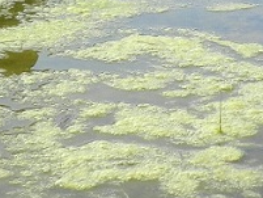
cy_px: -113
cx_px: 80
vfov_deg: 8.8
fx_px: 1247
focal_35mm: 164
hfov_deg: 12.0
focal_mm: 6.7
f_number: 4
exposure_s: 1/800
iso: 160
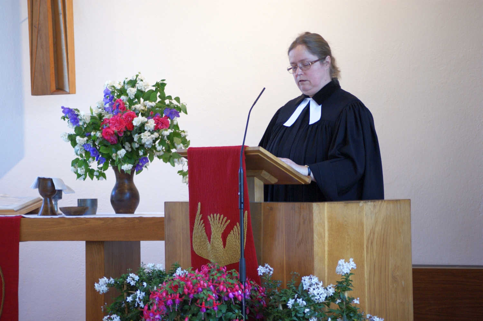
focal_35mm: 128
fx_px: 1709
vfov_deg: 10.7
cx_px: 242
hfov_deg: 16.1
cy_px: 160
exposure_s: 1/20
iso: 400
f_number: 4
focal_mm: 85
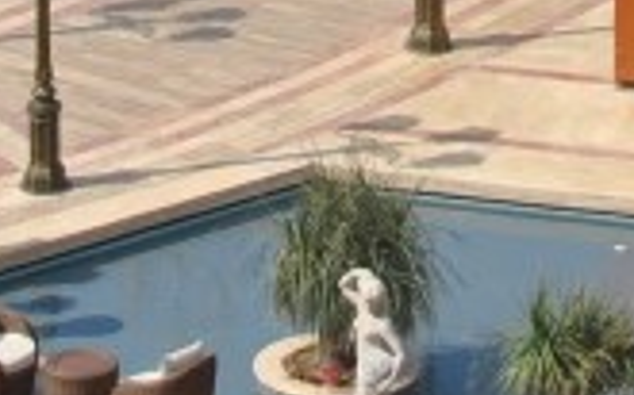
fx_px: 6253
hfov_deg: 5.8
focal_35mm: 362
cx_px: 390
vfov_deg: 3.6
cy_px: -606
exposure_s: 1/320
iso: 100
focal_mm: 34
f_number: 9
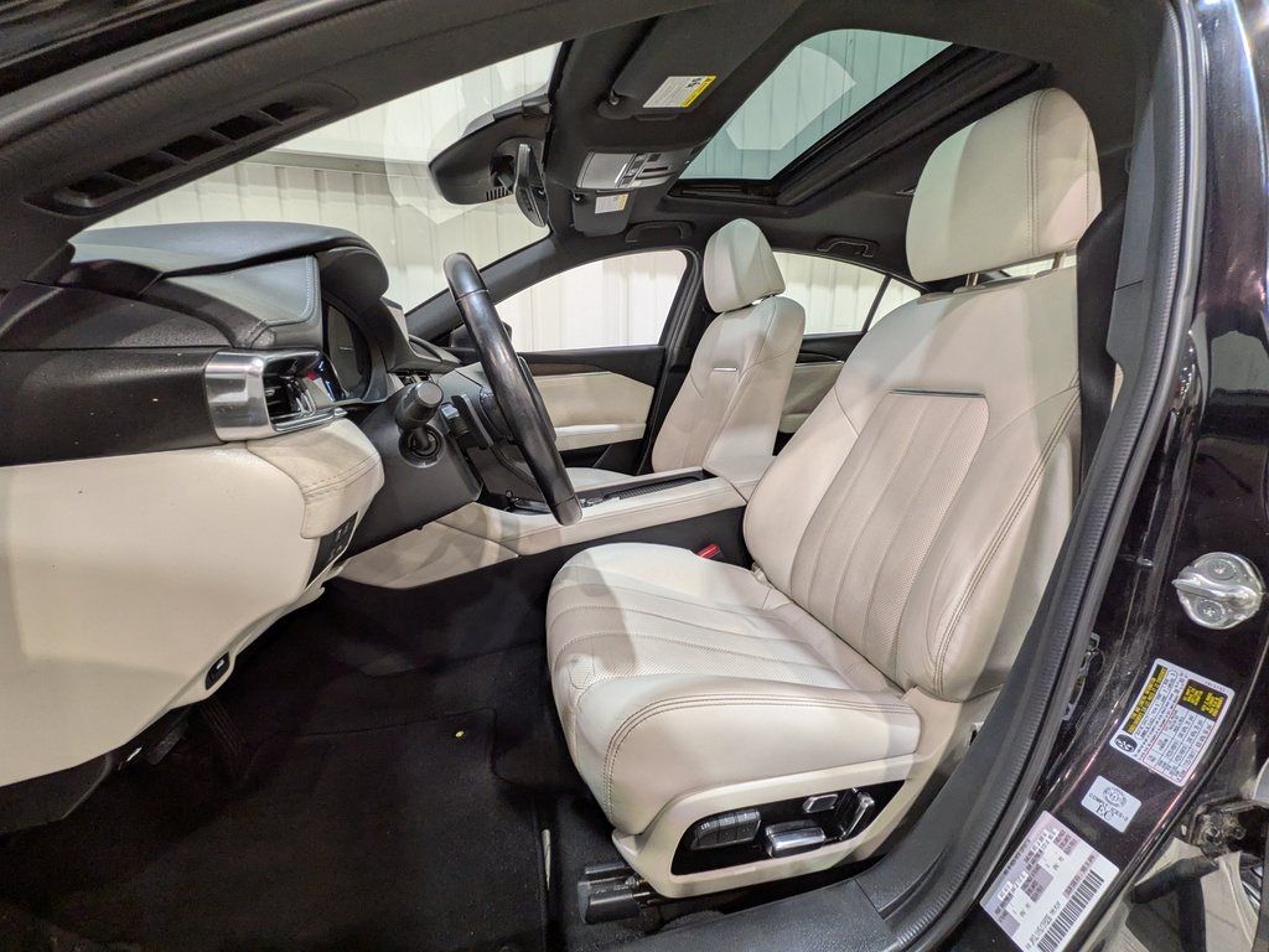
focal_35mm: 14
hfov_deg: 102.1
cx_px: 634
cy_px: 476
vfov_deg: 85.7
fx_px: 513
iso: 76
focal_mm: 1.83
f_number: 2.2
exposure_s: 1/33.3
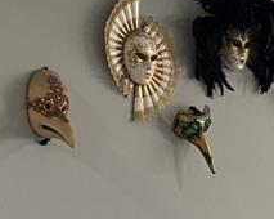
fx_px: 1159
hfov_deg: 12.4
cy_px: 363
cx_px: 485
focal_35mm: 143
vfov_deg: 10.3
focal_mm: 5.96
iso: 125
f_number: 1.6
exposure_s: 1/191
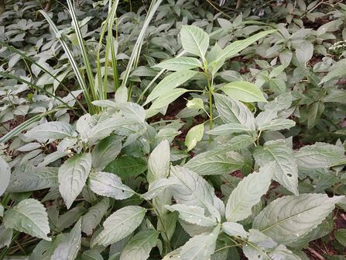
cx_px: 173
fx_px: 260
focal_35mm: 26
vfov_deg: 53.0
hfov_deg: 67.3
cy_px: 130
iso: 200
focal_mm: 3.98
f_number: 1.8
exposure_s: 1/50
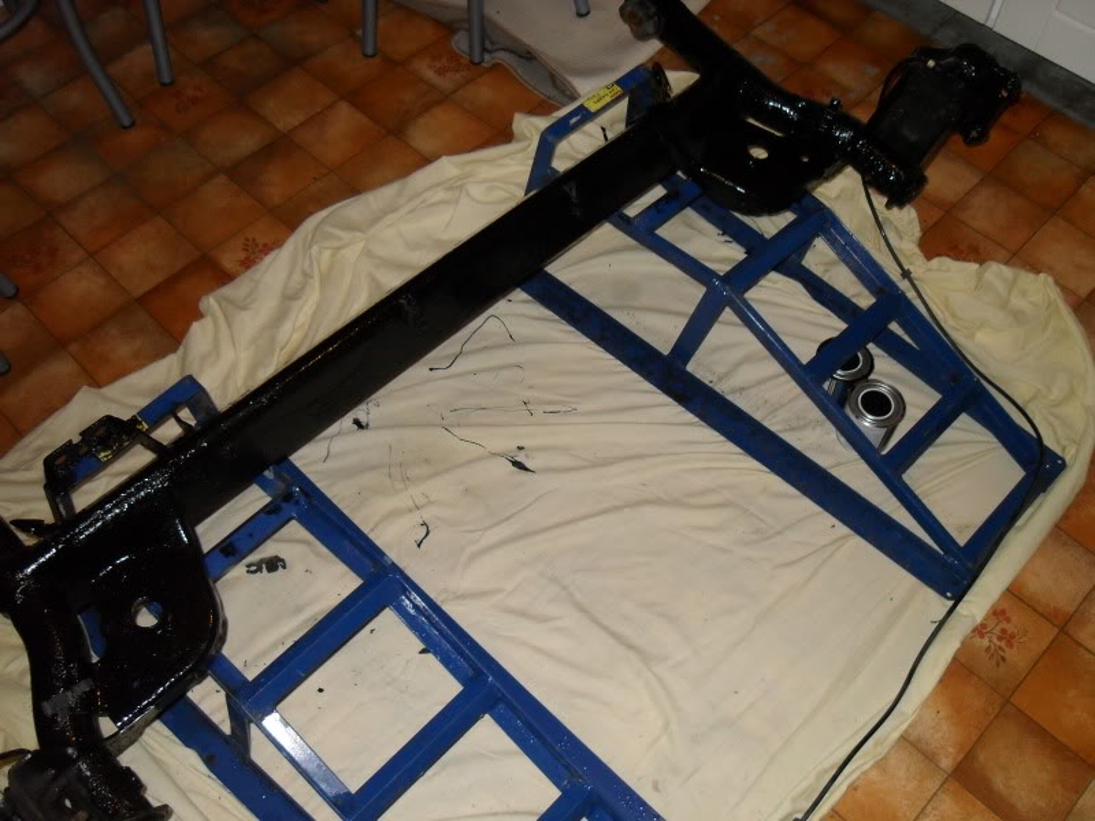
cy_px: 410
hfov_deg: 52.6
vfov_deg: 40.7
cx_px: 548
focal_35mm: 35
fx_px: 1107
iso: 200
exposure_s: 1/45
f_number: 2.8
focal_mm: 6.2
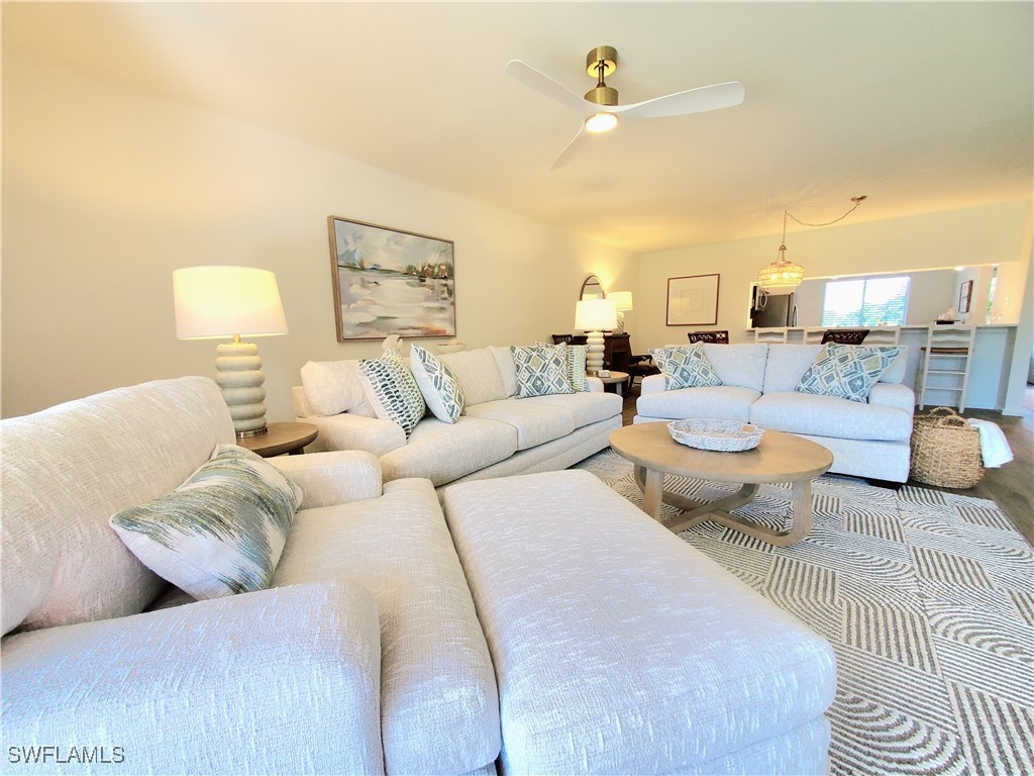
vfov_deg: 89.9
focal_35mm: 13
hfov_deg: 106.2
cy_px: 388
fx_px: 388
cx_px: 517
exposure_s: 1/60.2
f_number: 2.2
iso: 100
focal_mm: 1.8
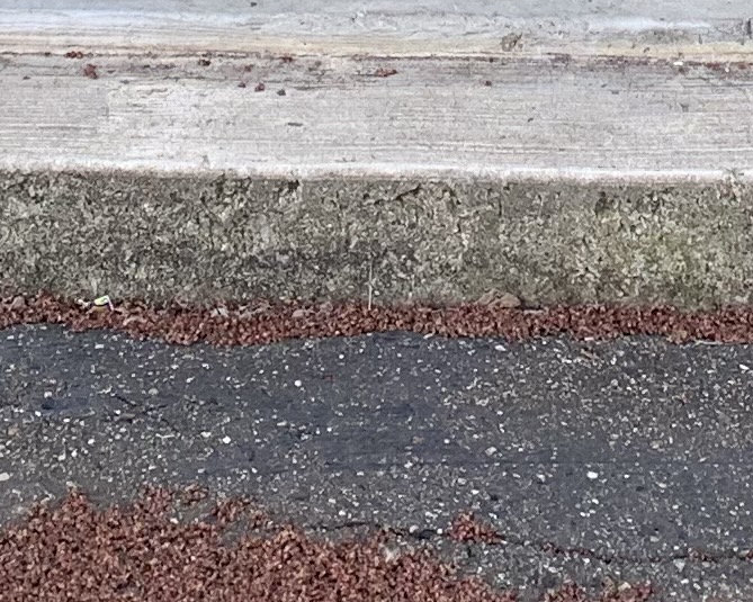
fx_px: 3409
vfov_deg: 8.7
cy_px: -1045
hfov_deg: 12.5
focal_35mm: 153
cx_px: 684
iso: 25
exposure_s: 1/481
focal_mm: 4.25
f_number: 1.8
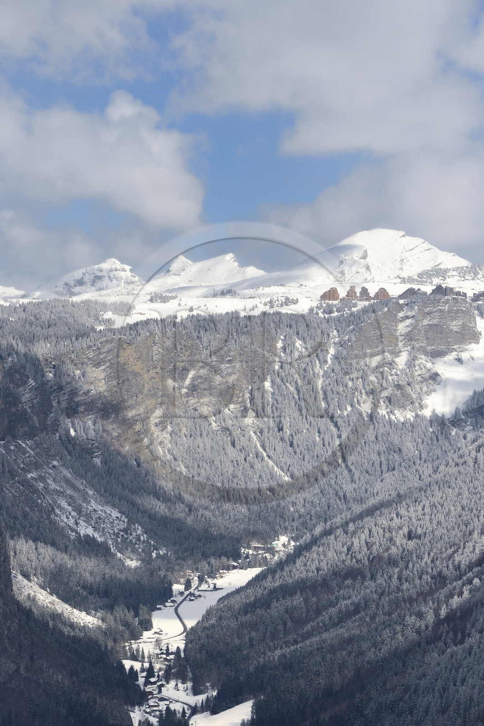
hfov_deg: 12.2
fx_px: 2261
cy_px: 363
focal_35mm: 112
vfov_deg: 18.3
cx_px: 242
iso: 200
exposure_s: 1/800
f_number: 9
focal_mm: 112
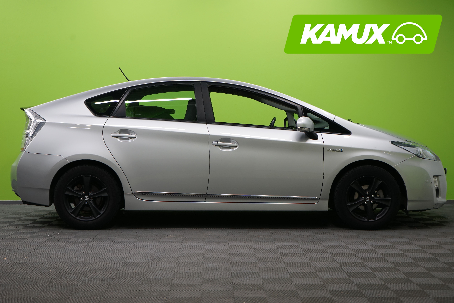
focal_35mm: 63
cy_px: 152
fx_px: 794
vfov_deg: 21.6
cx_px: 227
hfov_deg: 31.9
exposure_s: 1/50
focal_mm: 63
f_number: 5.6
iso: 500
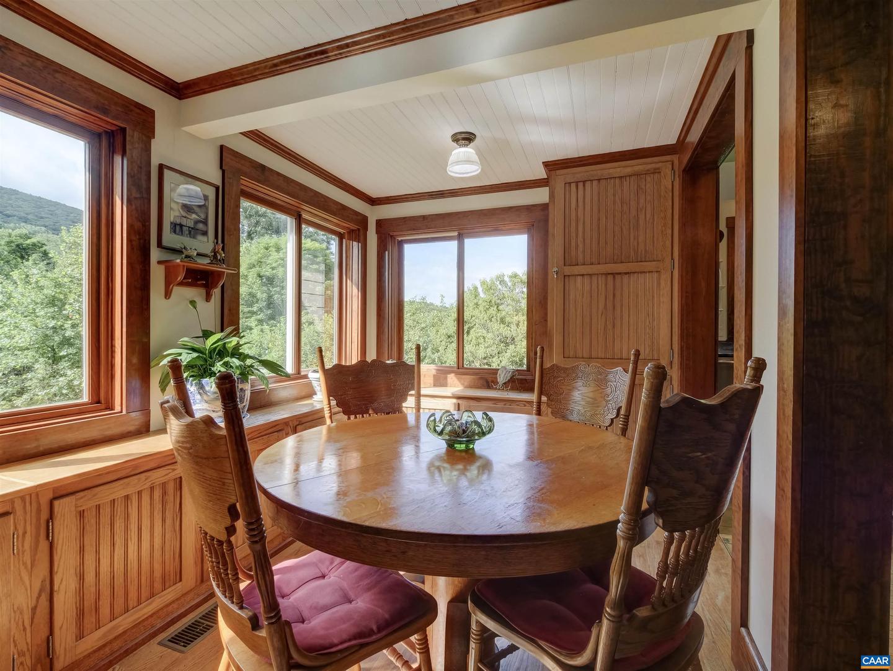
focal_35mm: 16
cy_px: 336
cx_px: 446
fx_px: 413
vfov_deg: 78.2
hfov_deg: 94.5
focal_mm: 8
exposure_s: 1/100
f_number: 8
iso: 800
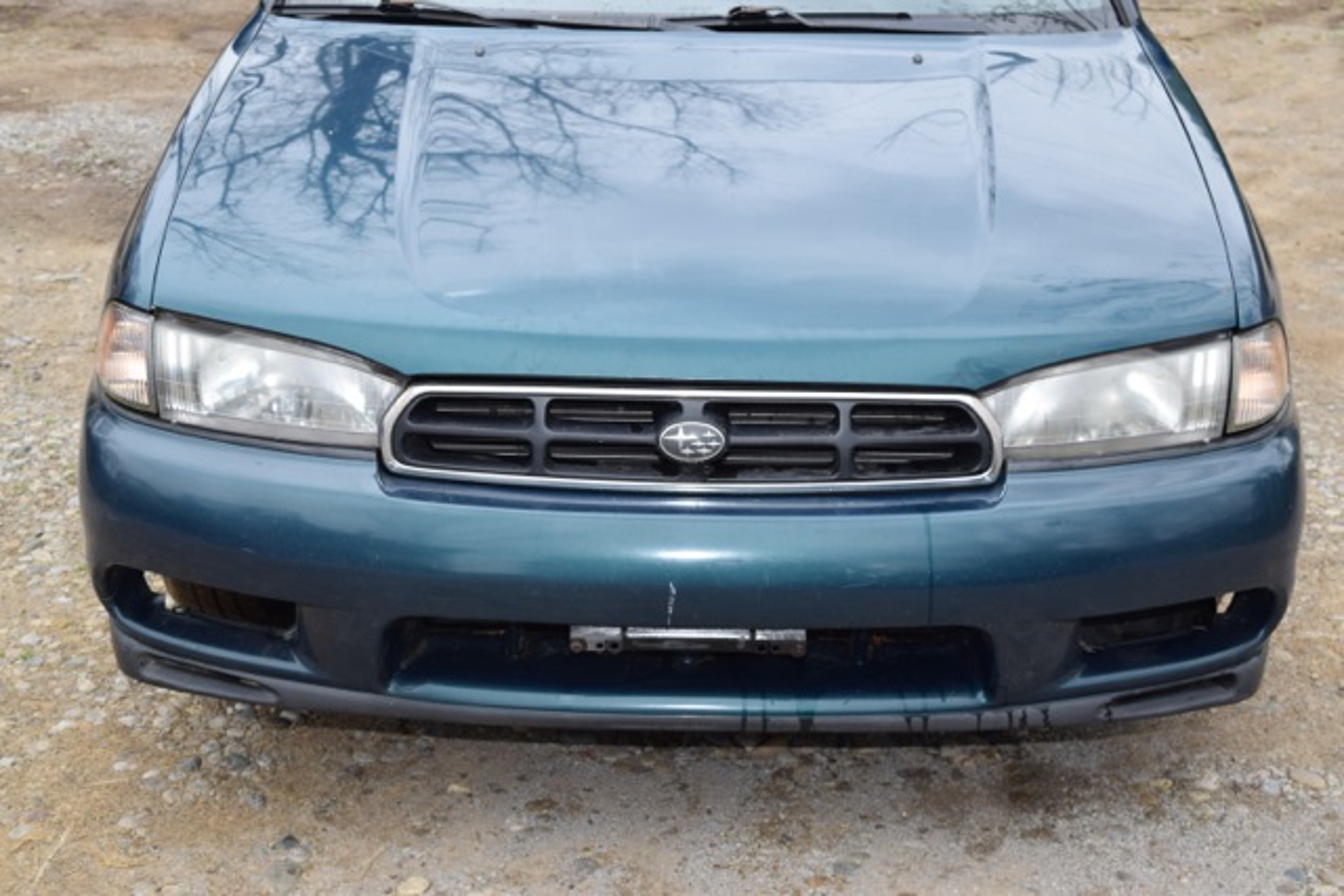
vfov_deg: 22.6
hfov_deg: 33.4
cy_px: 448
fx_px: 2240
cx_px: 672
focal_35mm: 60
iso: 100
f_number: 5.6
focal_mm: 40
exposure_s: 1/125
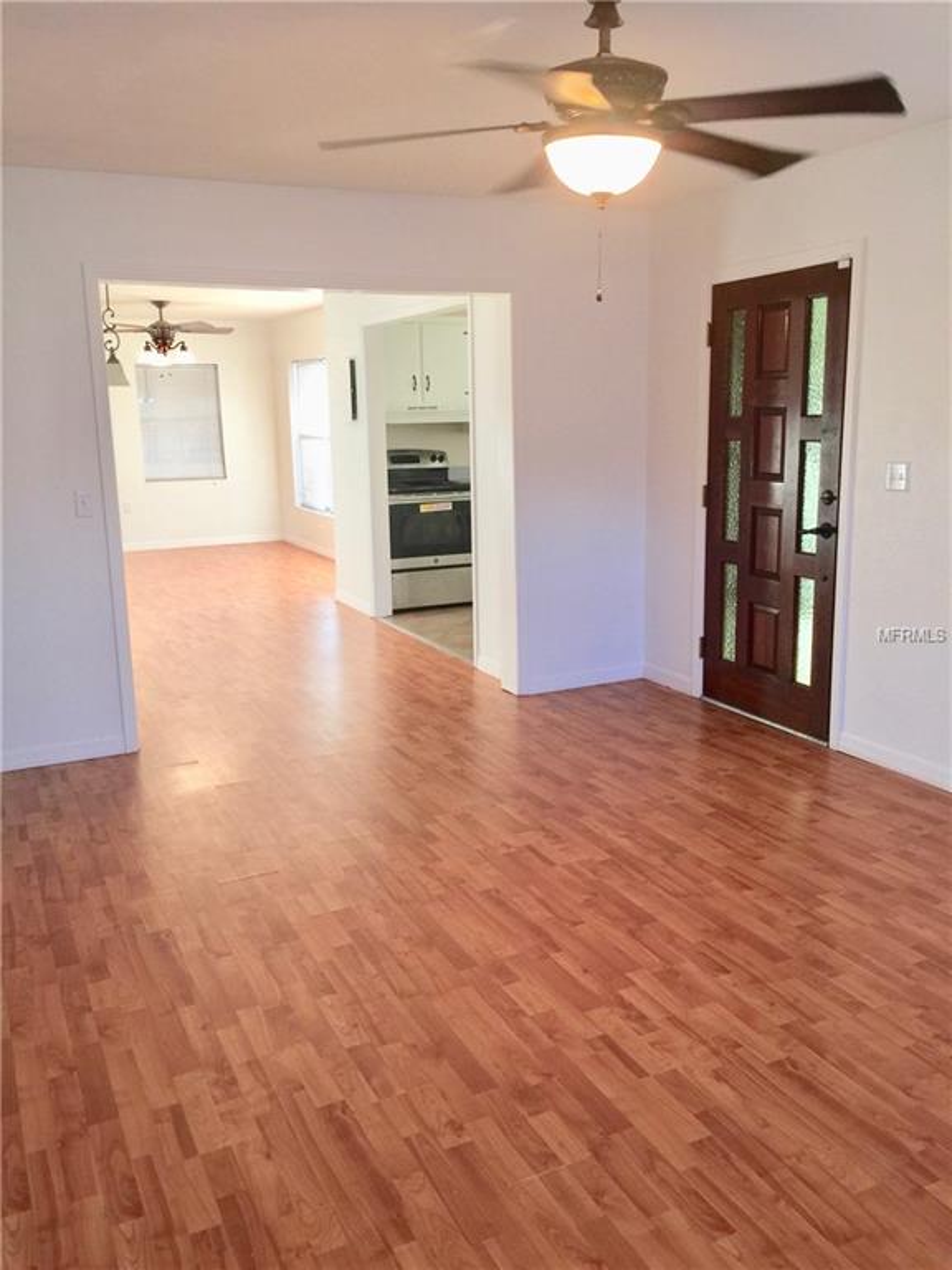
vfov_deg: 61.7
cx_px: 476
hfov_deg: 48.2
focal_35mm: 29
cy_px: 635
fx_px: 1063
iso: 40
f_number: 2.2
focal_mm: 4.15
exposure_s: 1/15
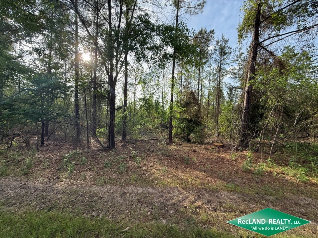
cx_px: 159
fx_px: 129
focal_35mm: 14
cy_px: 119
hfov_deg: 102.1
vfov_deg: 85.7
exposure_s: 1/686
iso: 64
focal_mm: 2.22
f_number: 2.2
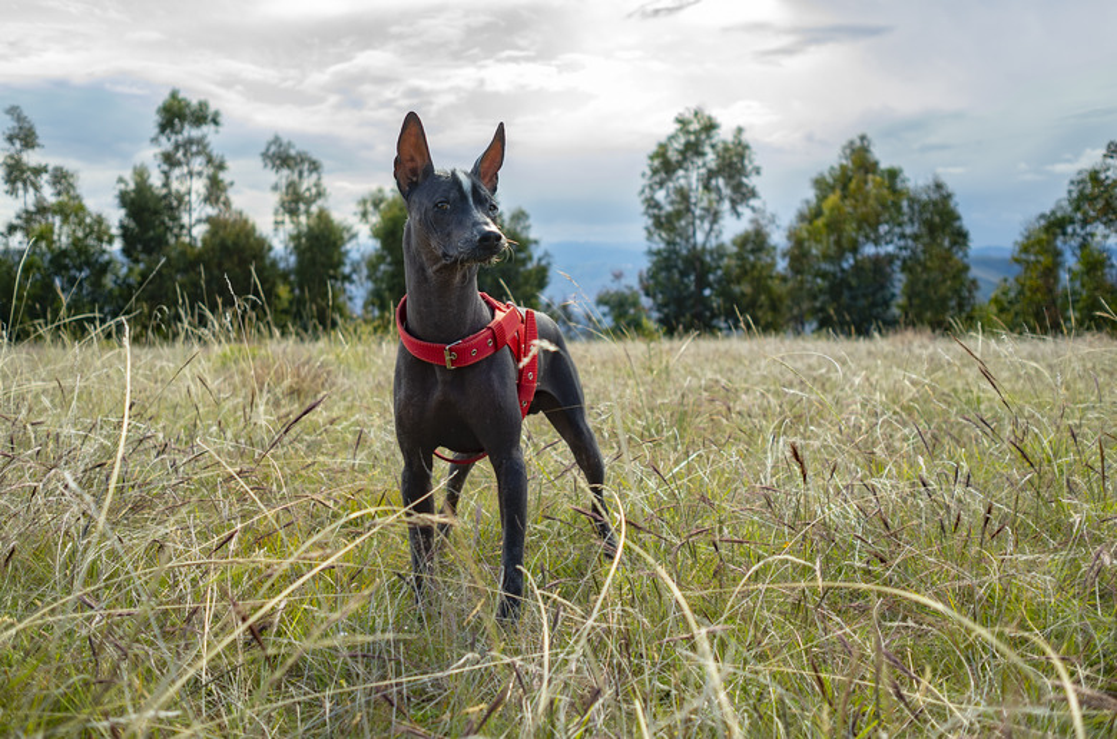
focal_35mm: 36
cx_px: 558
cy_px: 370
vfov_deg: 36.7
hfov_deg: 53.2
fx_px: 1114
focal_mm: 24
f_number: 2.8
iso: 100
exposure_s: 1/500
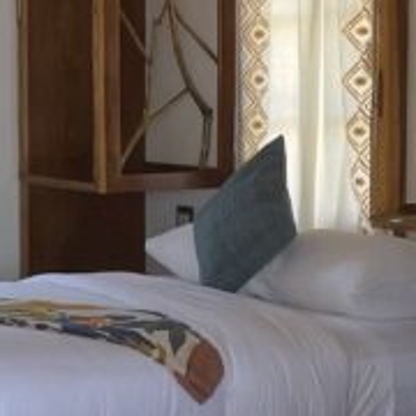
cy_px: 217
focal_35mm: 131
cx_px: -226
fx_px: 1781
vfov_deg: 13.3
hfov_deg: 12.6
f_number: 1.6
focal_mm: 4.2
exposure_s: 1/121
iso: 80
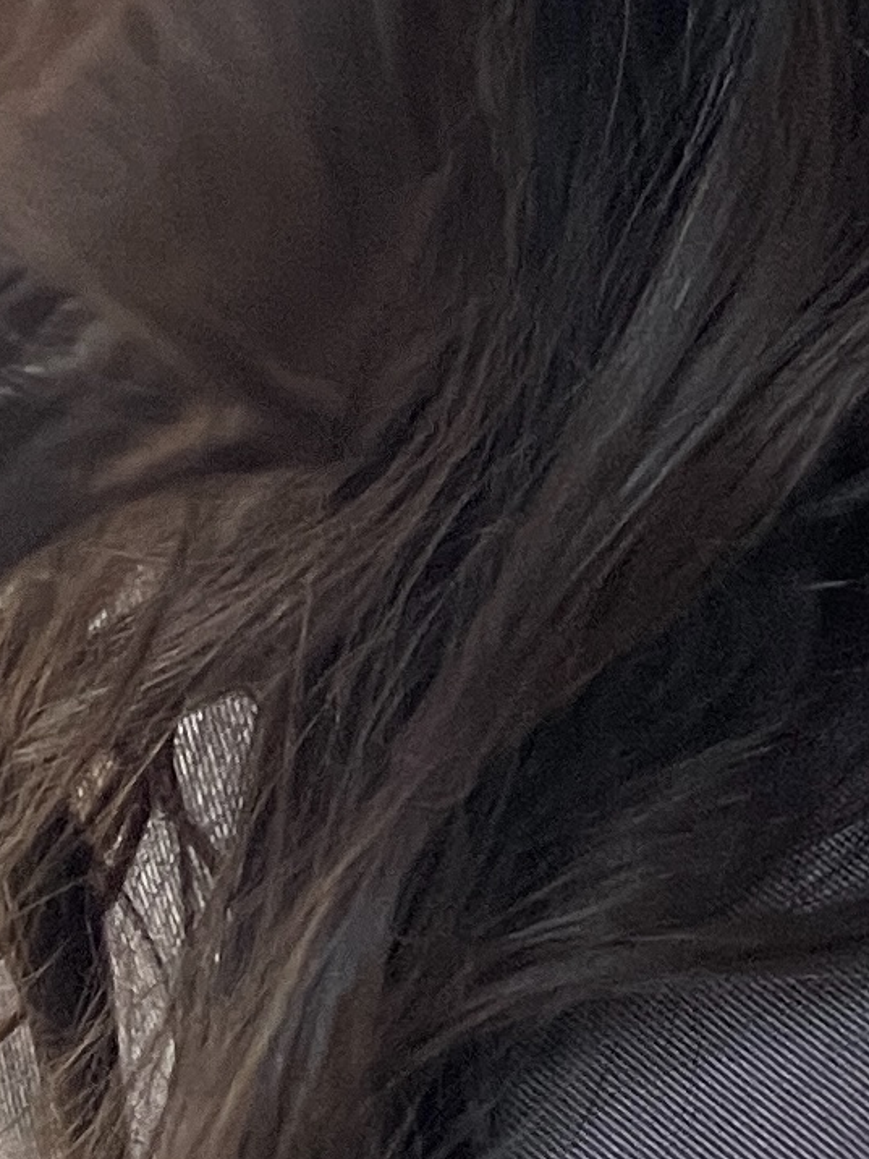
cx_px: 1965
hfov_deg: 10.4
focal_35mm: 127
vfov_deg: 15.5
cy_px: 335
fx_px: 4251
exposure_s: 1/60
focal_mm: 2.71
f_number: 2.2
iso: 125
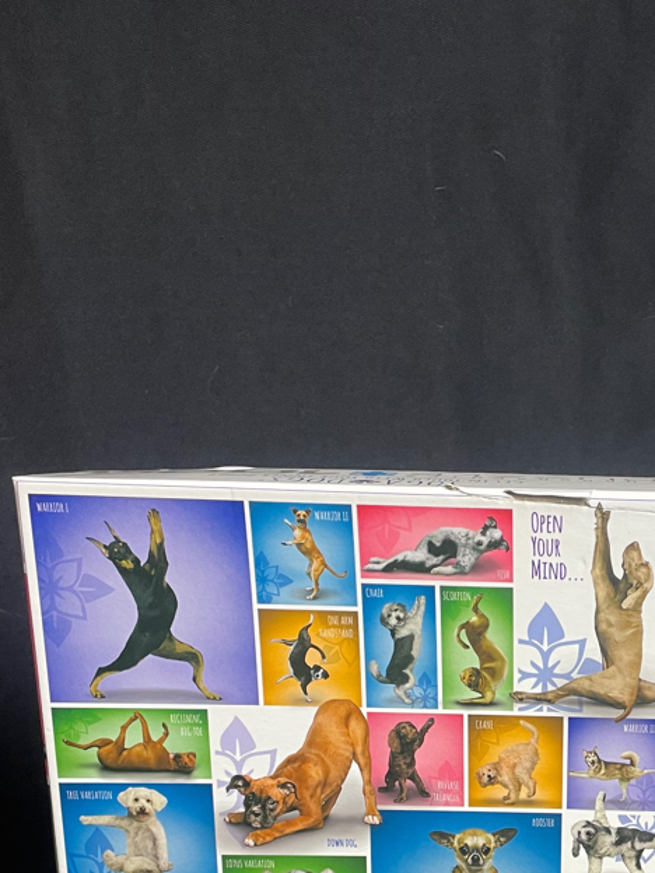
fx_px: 1261
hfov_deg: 27.9
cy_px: 832
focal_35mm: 50
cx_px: 600
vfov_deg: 35.3
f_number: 1.6
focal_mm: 4.2
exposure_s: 1/60
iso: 80
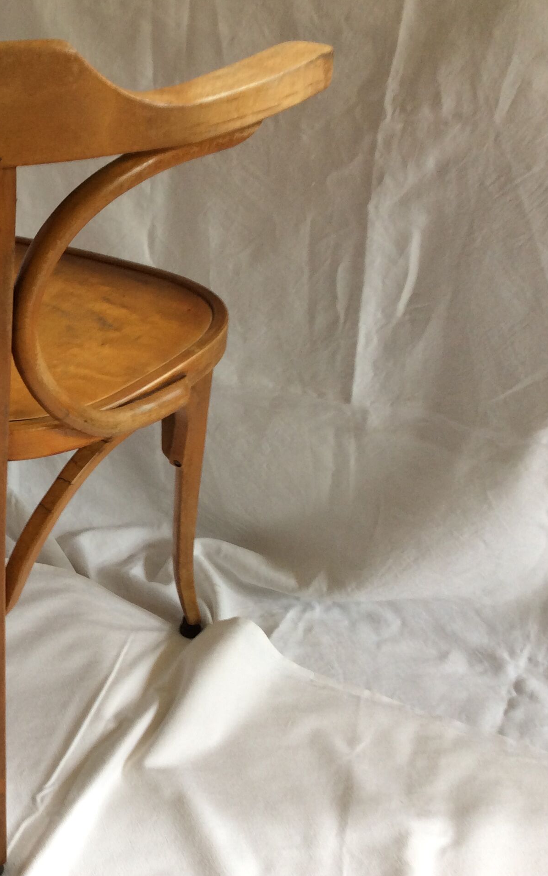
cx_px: -27
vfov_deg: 43.5
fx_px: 1099
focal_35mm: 46
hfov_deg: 26.2
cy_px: 435
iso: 40
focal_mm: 3.3
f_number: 2.4
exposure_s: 1/25
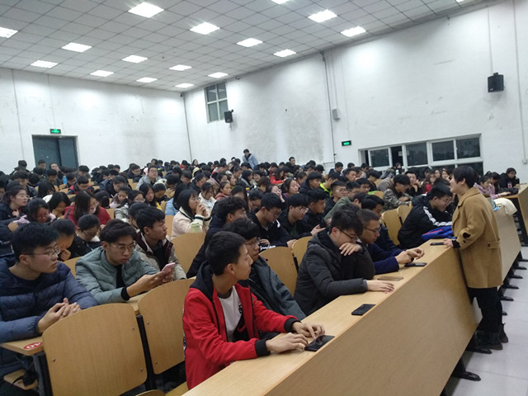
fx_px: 336
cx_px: 264
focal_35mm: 22
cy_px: 198
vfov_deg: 61.1
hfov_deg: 76.4
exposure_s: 1/25
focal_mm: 3.81
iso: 800
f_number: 2.2
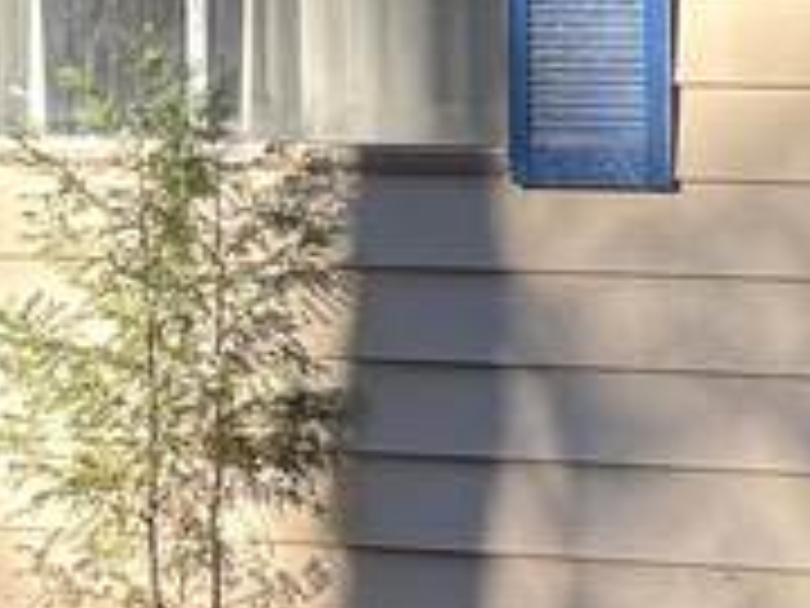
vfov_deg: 7.9
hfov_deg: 10.6
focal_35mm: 185
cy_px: -162
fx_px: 4329
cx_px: 742
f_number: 1.6
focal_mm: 5.96
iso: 40
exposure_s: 1/247
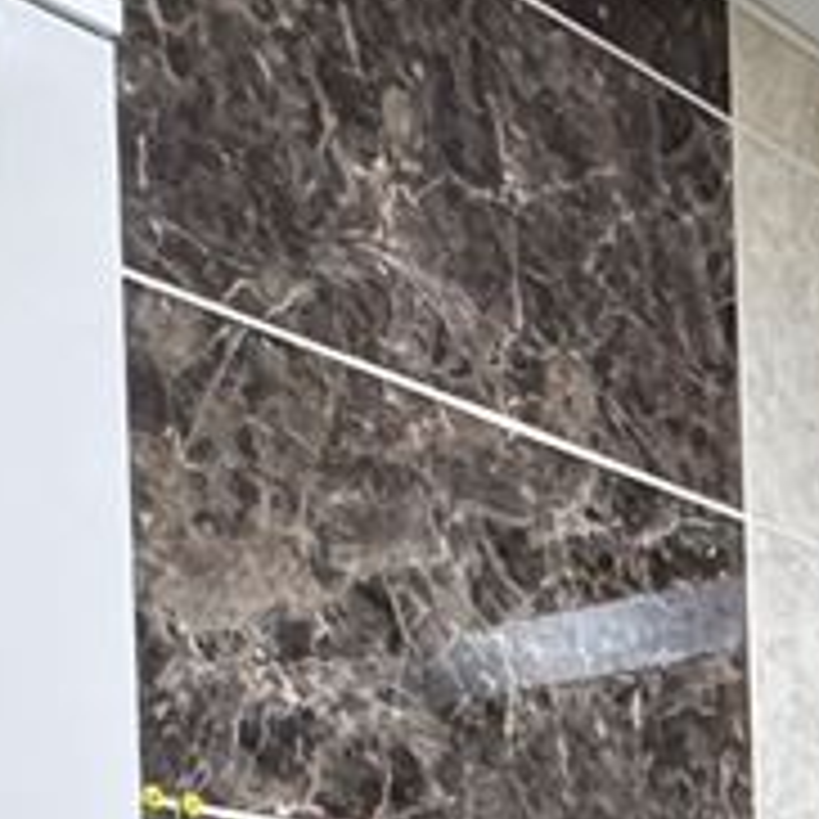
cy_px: 1314
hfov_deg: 16.4
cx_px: 1174
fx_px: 2623
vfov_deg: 15.9
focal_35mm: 98
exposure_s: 1/47
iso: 800
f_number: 2.2
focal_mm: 2.22
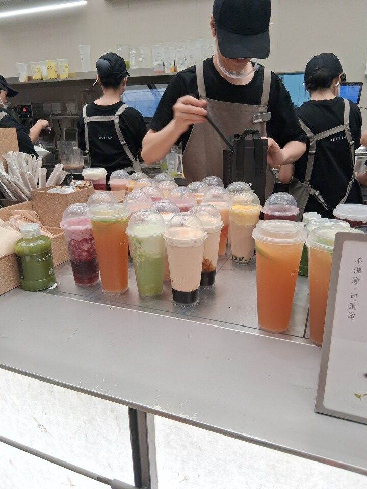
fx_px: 368
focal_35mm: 26
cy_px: 244
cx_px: 184
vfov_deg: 67.3
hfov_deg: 53.1
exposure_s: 1/120
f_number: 1.8
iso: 64
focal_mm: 3.98
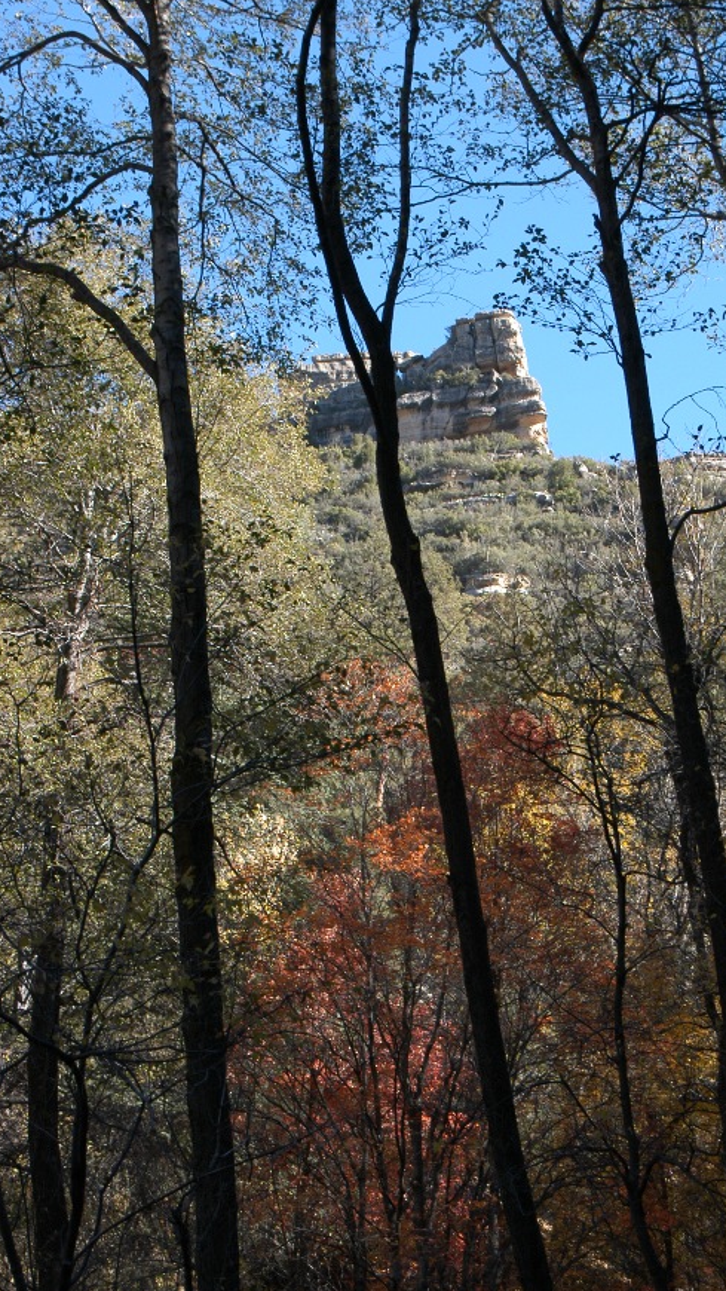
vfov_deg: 28.6
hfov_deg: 16.3
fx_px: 2532
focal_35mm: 74
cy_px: 735
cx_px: 494
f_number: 5.6
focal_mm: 40
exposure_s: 1/125
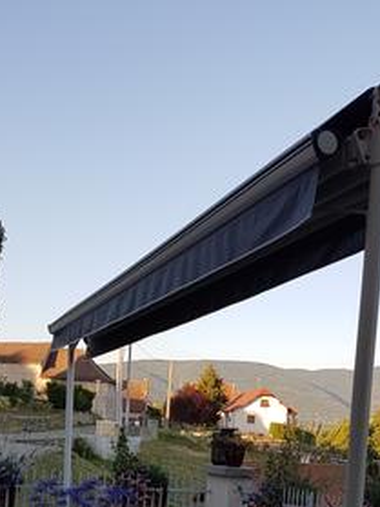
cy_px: 487
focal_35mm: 56
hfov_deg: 26.1
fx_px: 820
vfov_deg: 32.1
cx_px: 169
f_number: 1.7
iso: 40
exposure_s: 1/600
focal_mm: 4.2
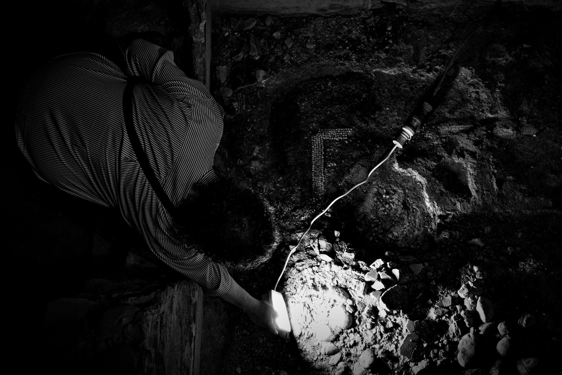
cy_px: 188
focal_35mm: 59
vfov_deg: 23.0
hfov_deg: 33.9
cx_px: 281
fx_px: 922
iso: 1000
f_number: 5.6
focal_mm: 59
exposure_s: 1/50
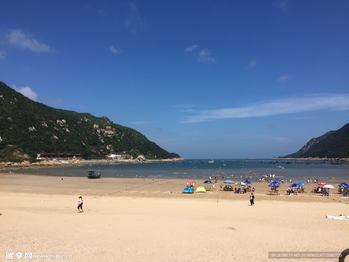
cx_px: 174
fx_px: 292
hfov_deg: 61.7
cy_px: 131
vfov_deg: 48.2
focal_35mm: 29
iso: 32
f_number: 2.2
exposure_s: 1/3597
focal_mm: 4.15
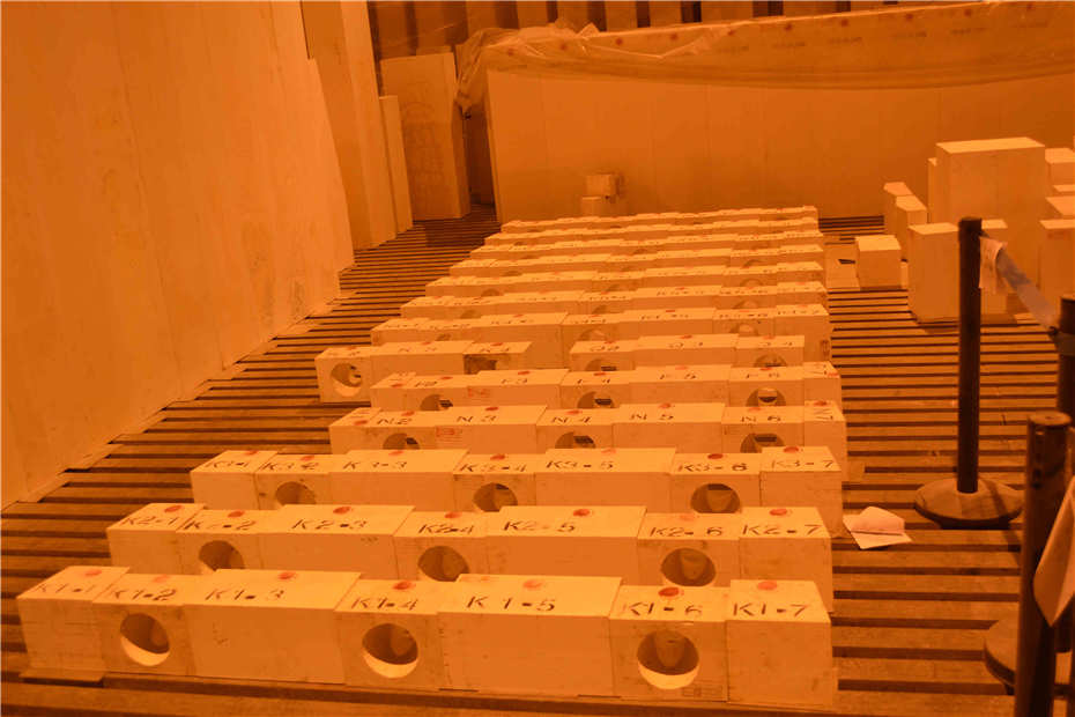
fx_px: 1164
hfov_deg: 49.6
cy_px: 358
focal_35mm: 39
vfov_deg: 34.2
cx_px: 538
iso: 400
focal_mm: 26
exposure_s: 1/30
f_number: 4.2
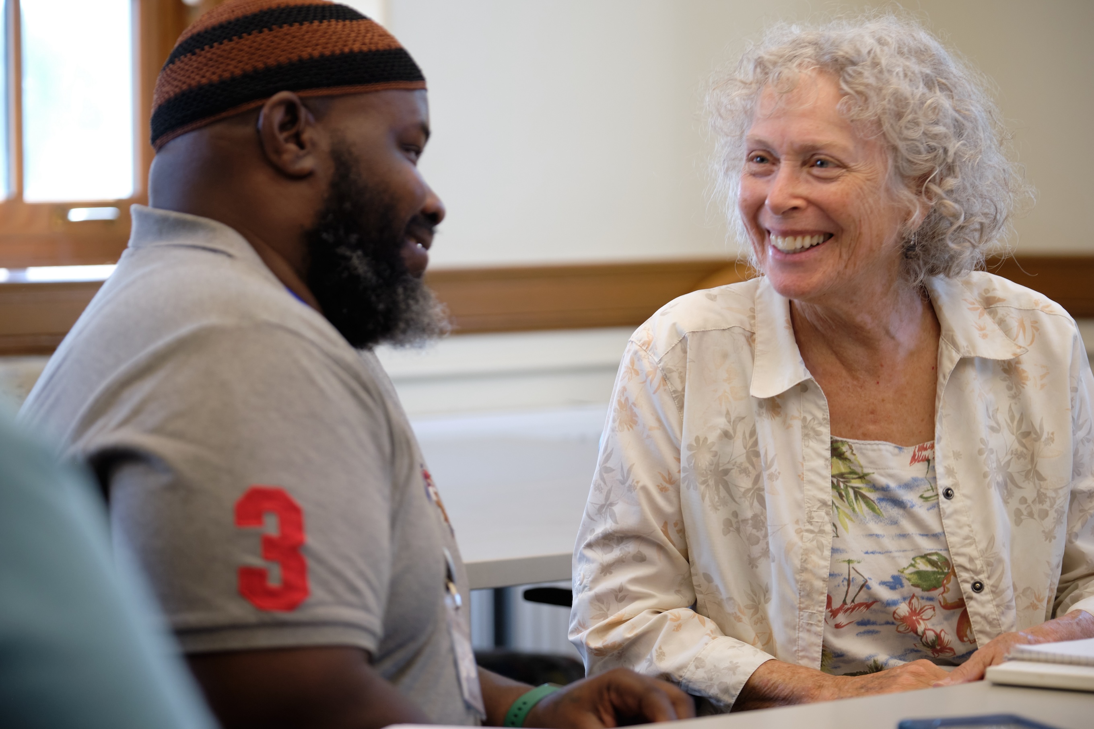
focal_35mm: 131
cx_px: 547
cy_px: 364
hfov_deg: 15.6
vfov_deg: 10.5
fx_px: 3981
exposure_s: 1/160
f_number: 2.8
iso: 640
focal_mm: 87.1
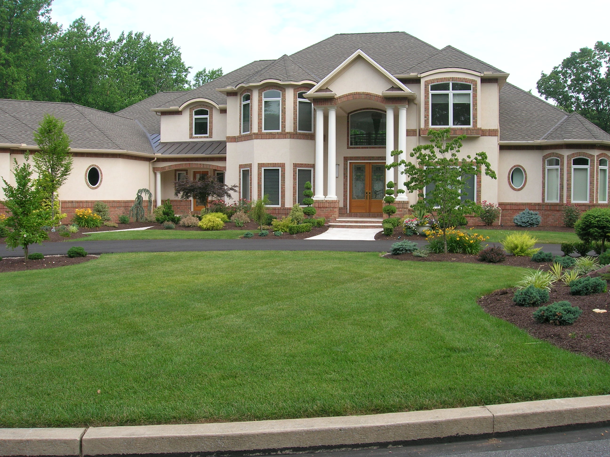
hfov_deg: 54.0
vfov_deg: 41.8
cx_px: 305
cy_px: 228
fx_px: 599
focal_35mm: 34
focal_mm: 5.7
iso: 50
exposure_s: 1/107
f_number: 4.9
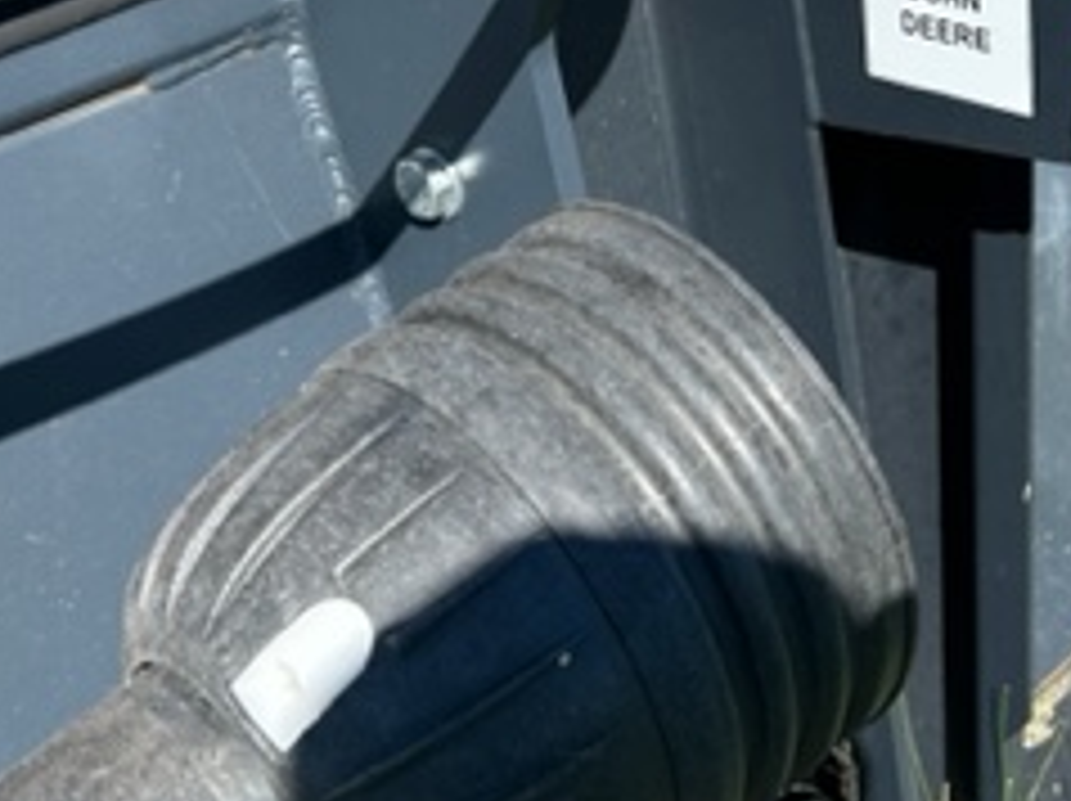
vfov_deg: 20.4
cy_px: 22
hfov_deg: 27.3
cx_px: 837
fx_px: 2164
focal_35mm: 70
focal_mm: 5.7
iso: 50
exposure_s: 1/2457
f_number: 1.5
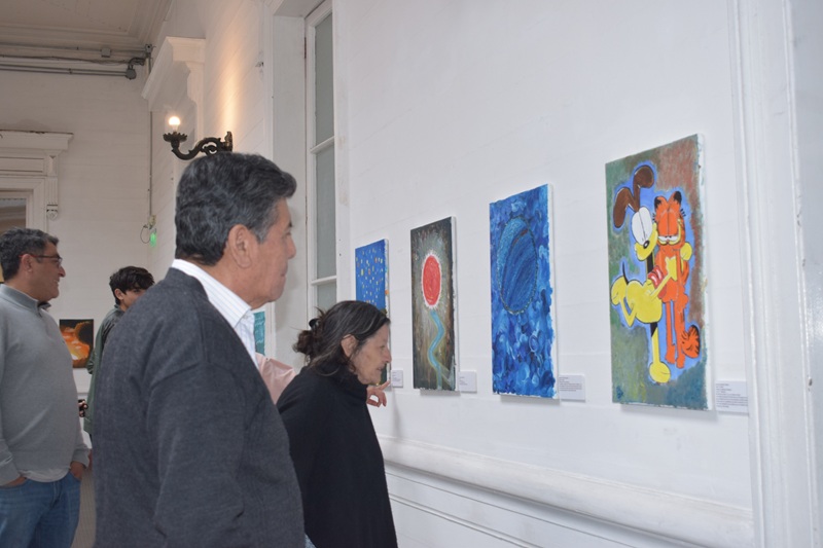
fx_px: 1063
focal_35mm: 46
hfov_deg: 42.3
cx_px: 412
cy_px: 274
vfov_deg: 28.9
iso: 800
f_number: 5.6
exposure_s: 1/80
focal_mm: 31
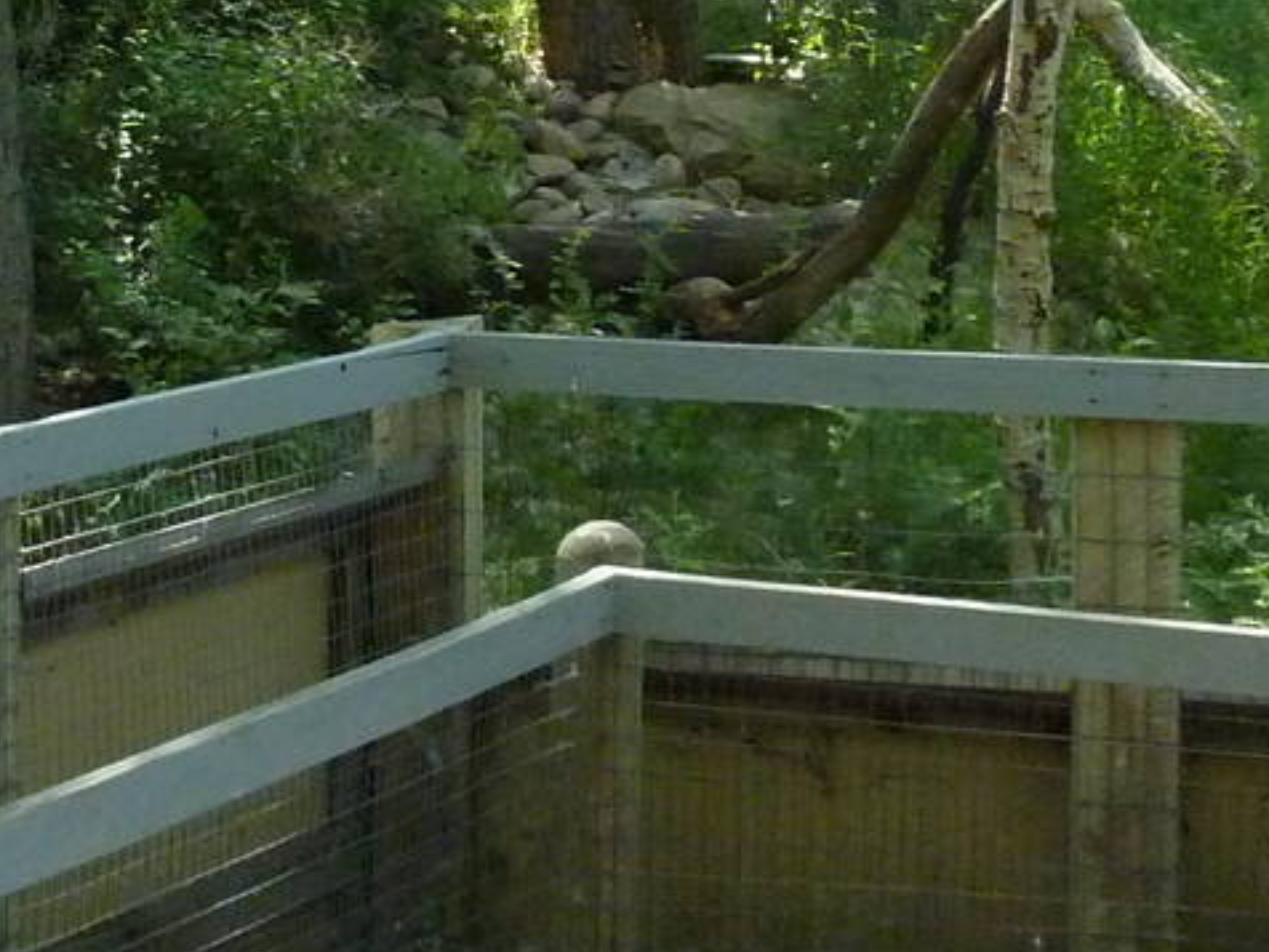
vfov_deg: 17.0
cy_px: -107
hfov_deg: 22.4
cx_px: -5
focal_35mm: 84
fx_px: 3079
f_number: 3.3
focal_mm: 4.1
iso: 400
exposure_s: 1/320
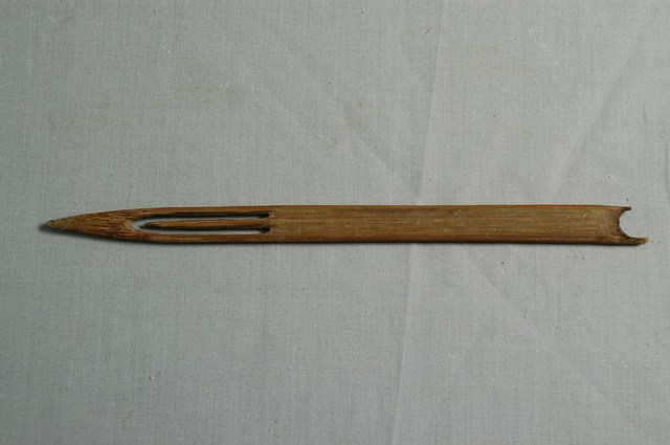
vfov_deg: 13.0
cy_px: 222
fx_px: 1952
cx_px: 335
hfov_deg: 19.5
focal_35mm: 105
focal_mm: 70
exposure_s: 1/8
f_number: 10
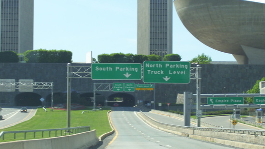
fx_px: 885
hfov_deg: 17.0
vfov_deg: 9.6
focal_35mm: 126
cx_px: 139
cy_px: 80
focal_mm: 18
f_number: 4.6
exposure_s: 1/400
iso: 80
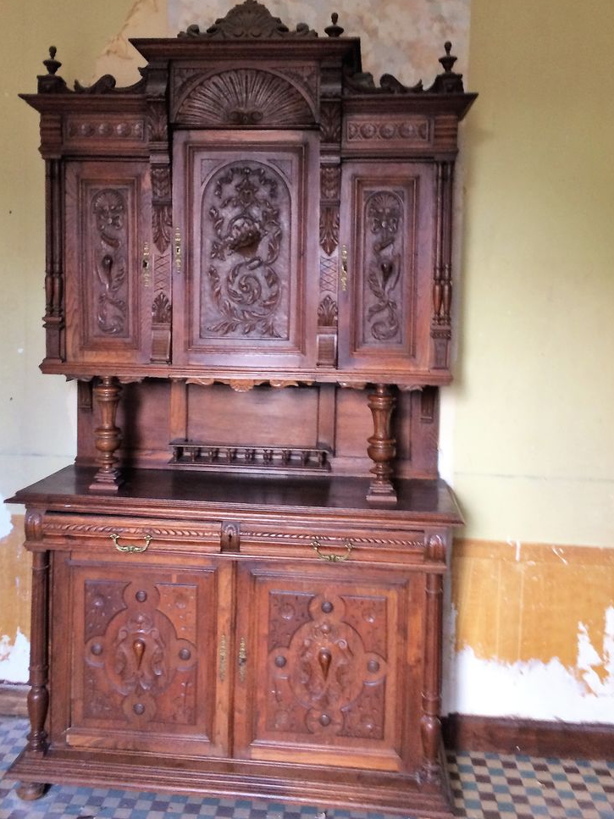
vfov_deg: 60.0
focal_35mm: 30
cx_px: 314
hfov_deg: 46.8
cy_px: 416
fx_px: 710
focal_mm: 4.15
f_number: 2.2
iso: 125
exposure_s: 1/33
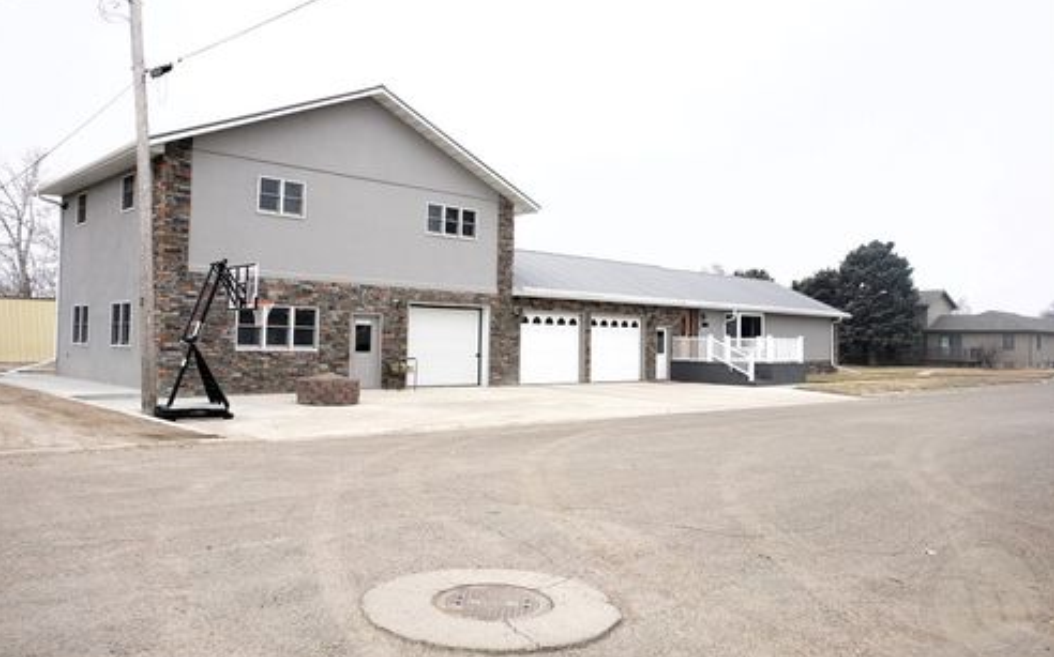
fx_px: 833
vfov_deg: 43.1
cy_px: 314
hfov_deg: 64.7
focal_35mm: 29
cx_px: 523
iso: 800
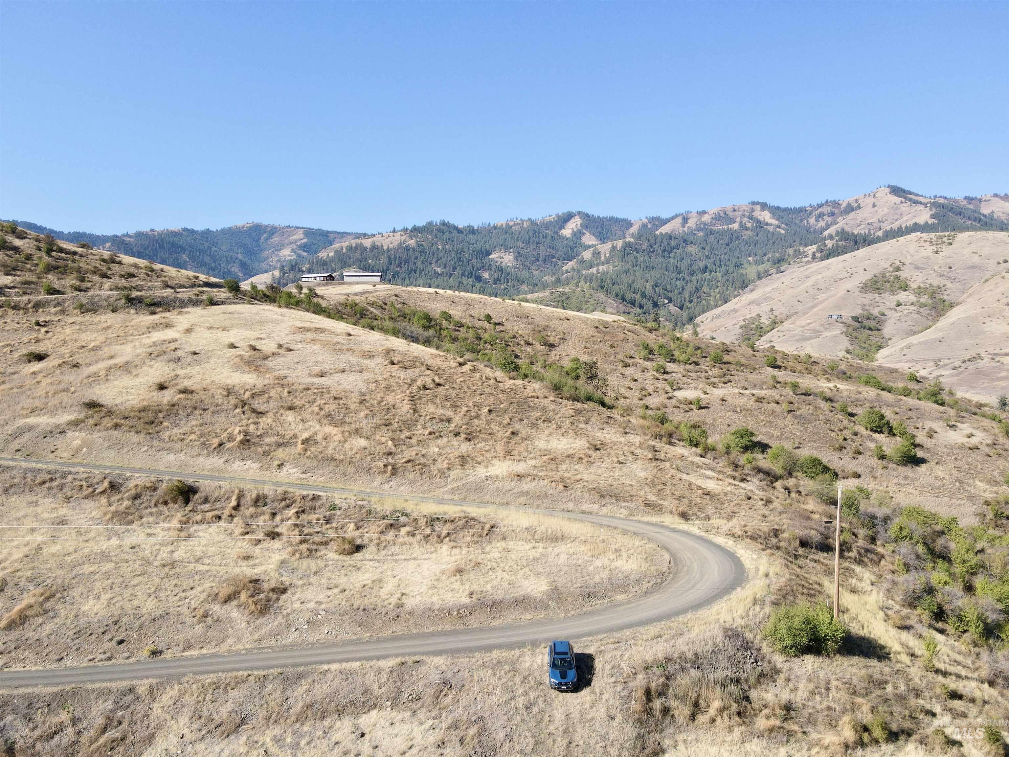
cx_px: 504
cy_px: 378
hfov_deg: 71.6
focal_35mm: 24
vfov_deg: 56.8
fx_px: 700
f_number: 2.8
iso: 100
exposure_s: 1/500
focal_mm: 4.5
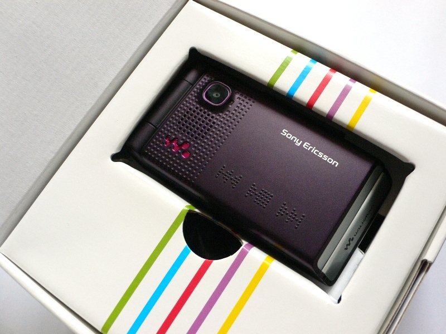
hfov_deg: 54.0
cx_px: 223
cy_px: 167
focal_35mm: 34
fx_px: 438
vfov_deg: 41.8
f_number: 2.8
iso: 160
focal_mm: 6.3
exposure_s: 1/30
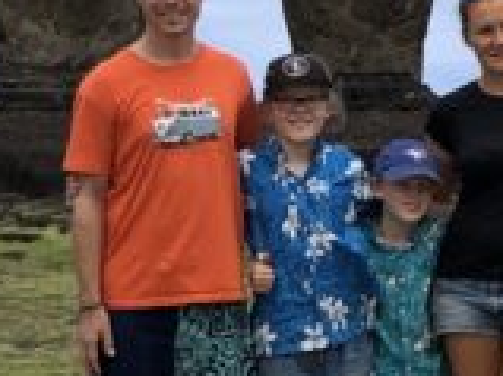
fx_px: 2614
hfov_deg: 11.0
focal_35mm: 180
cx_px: 288
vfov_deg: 8.2
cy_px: 190
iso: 20
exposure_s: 1/3690
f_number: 1.8
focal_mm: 4
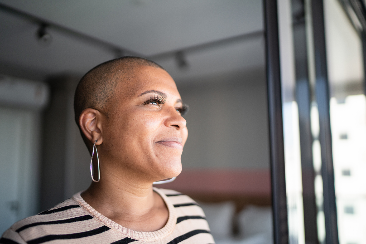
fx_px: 356
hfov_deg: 54.4
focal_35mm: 35
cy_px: 122
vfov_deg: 37.9
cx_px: 183
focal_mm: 35
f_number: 1.4
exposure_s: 1/2000
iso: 320
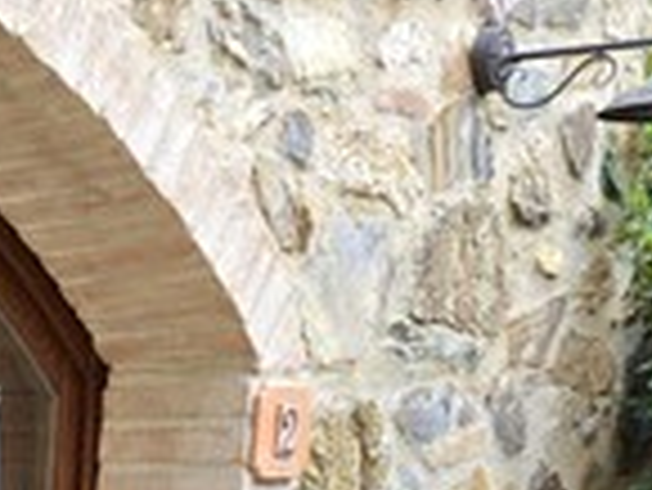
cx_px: -450
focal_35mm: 95
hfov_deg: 17.5
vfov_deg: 14.1
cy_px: 832
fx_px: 1791
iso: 64
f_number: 1.8
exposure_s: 1/180
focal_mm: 5.4
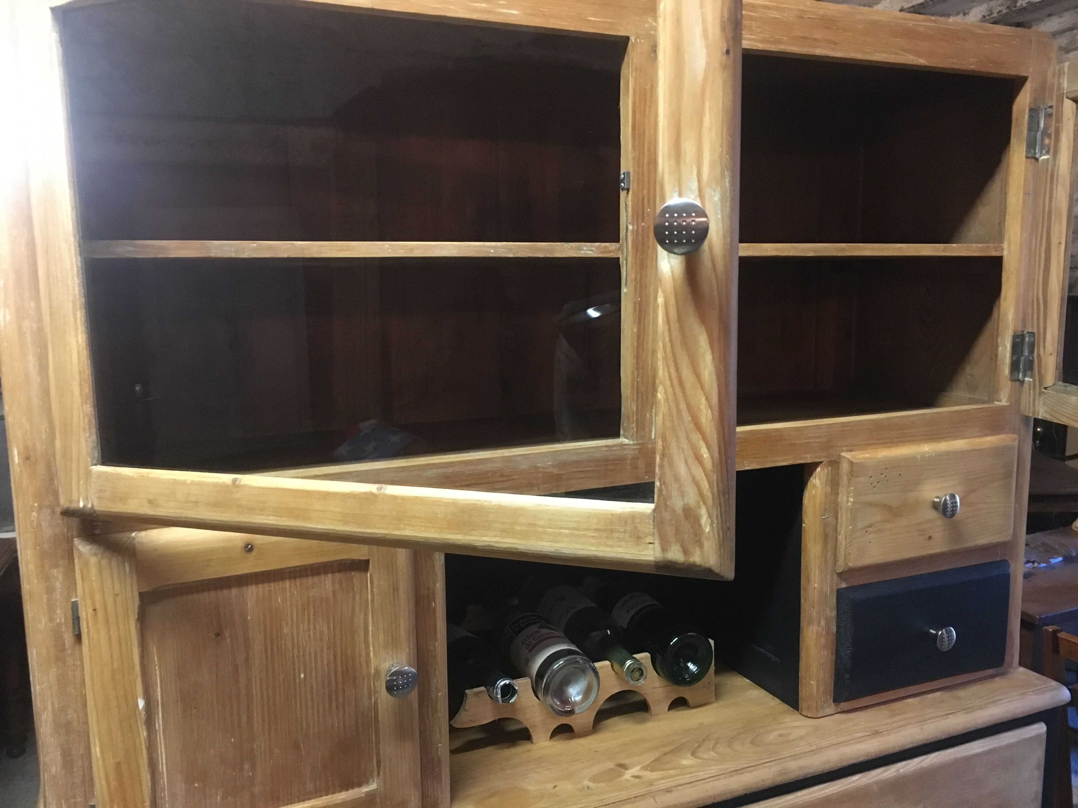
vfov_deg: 48.2
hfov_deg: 61.7
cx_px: 539
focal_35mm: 29
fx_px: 903
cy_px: 404
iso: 320
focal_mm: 4.15
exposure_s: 1/17
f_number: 2.2
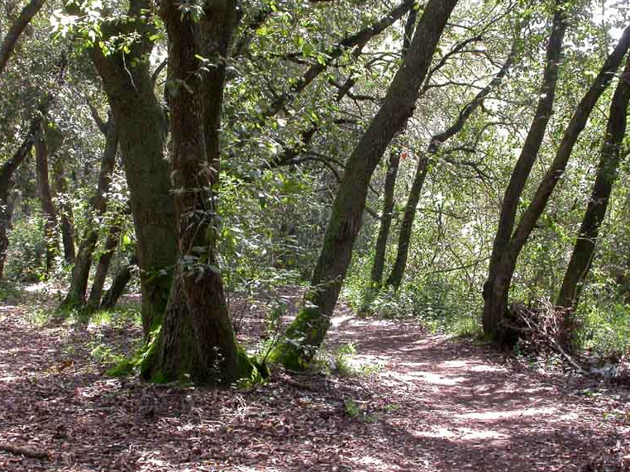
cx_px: 313
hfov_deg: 30.7
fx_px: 1146
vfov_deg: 23.3
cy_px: 234
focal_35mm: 63
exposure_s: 1/15
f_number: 7.9
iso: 200
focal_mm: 12.4
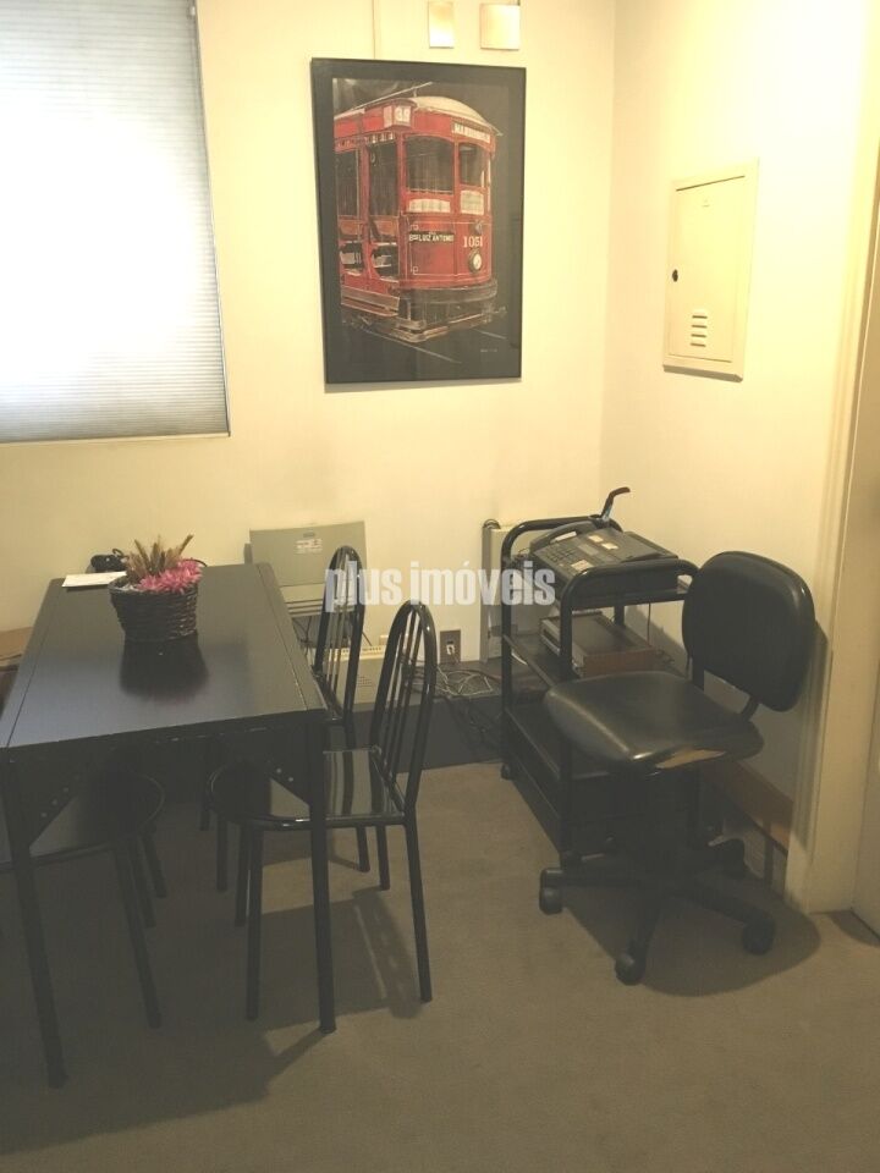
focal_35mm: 29
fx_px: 983
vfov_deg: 61.7
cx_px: 440
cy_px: 586
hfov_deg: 48.2
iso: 320
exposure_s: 1/15
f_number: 2.2
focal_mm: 4.15
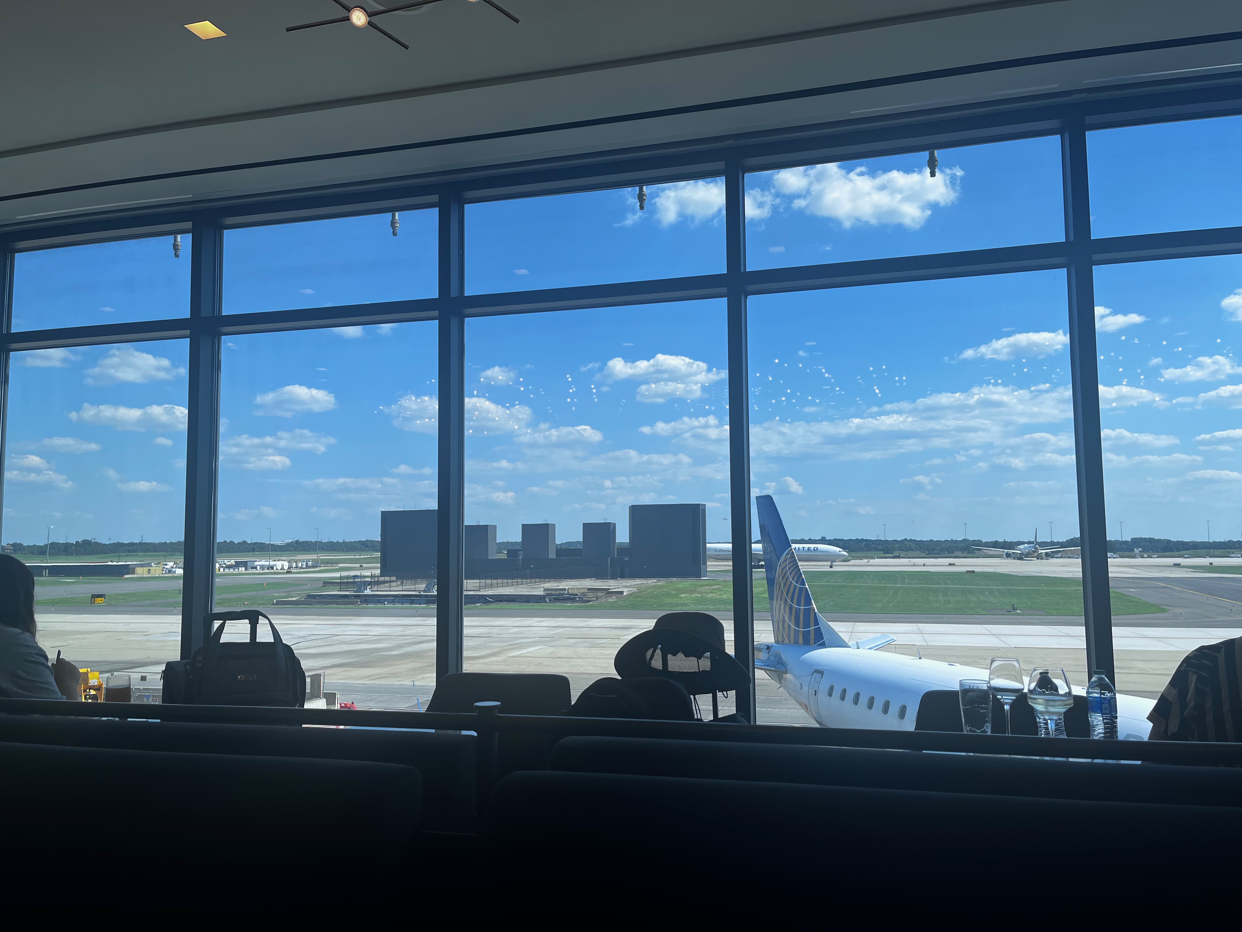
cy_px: 466
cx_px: 621
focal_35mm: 26
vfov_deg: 53.1
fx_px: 933
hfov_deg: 67.3
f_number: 1.6
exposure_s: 1/1404
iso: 50
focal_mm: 5.1
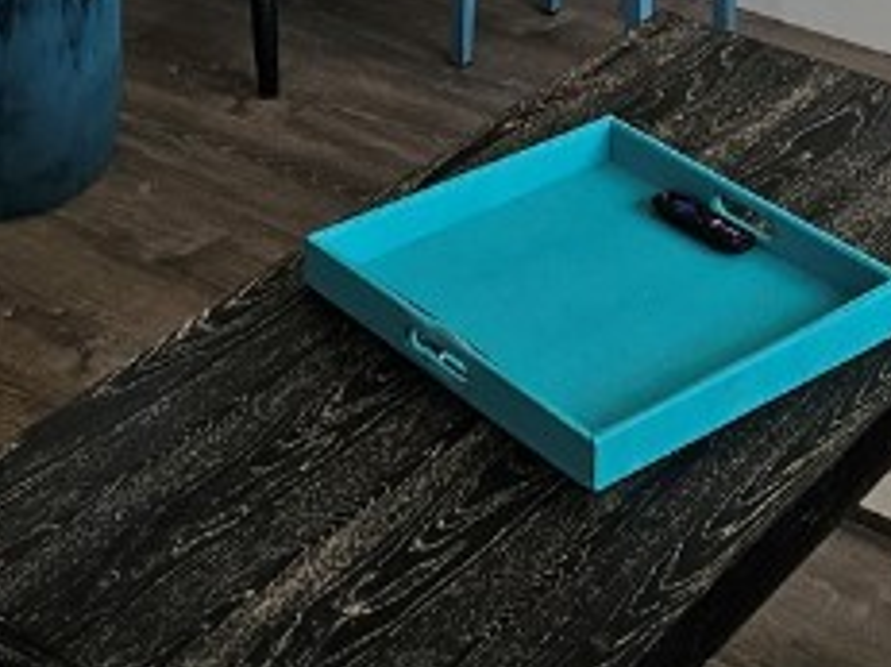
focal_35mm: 102
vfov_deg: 12.5
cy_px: -733
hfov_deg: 19.3
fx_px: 2624
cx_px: 386
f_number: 1.7
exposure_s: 1/60
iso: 32
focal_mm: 6.3
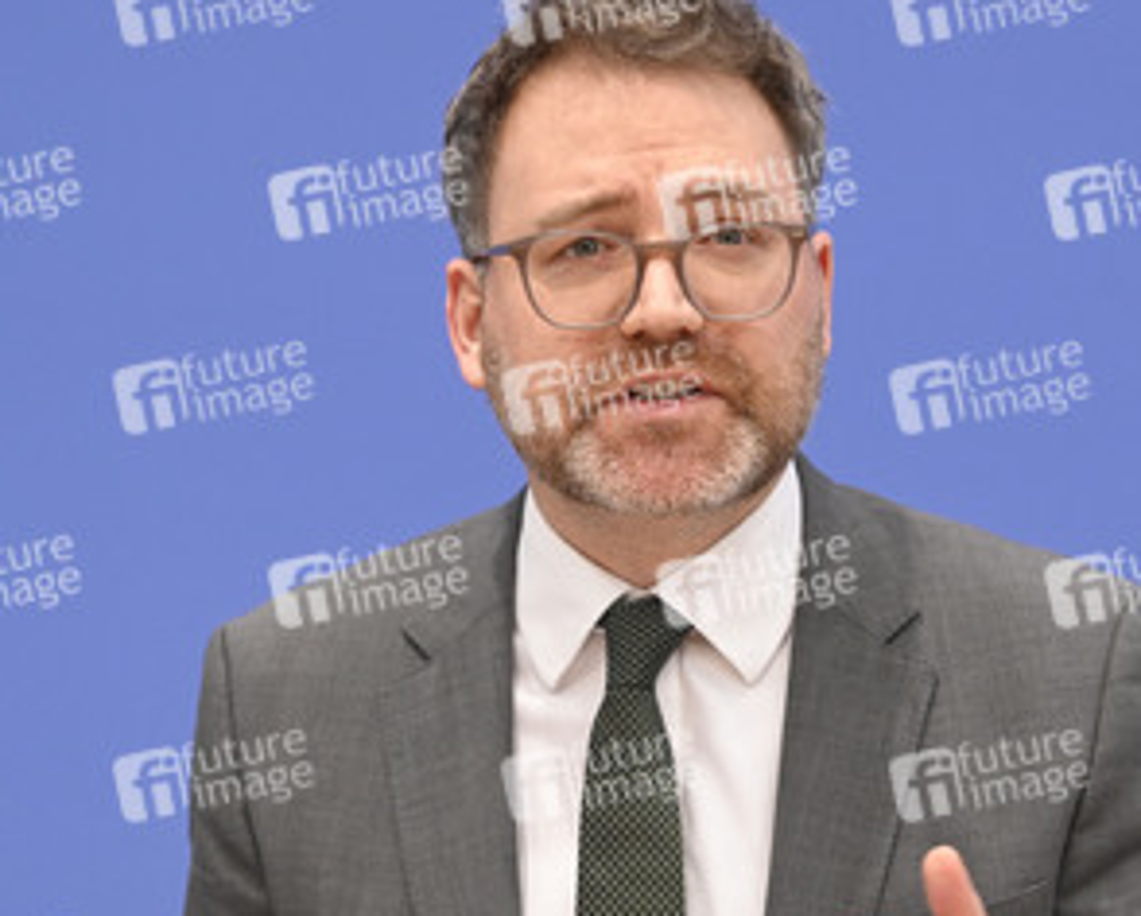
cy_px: 485
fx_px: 5343
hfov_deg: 12.2
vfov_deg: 9.8
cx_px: 654
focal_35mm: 158
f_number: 5.6
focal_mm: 110
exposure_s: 1/500
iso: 5000
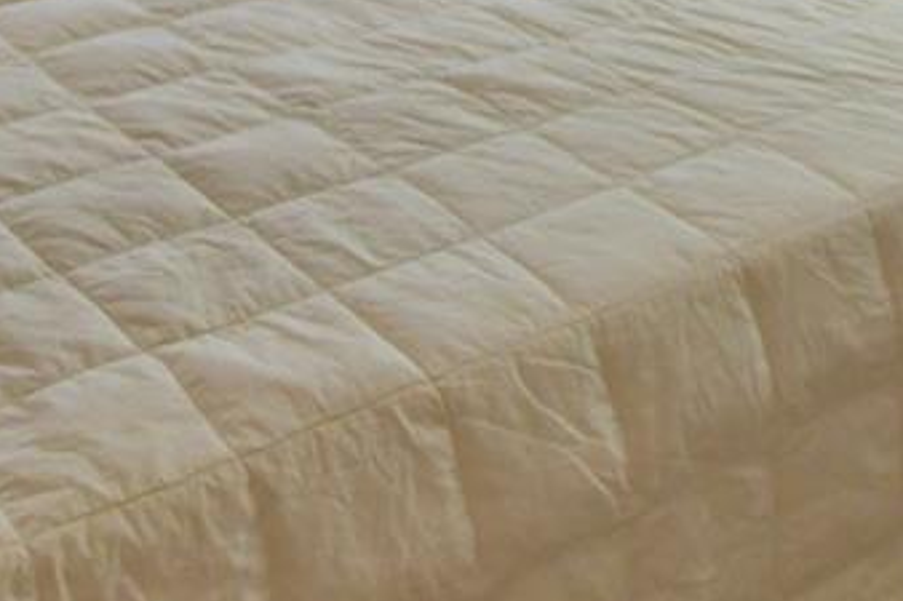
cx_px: 462
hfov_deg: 28.5
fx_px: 1780
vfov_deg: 14.6
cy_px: -712
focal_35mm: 71
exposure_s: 1/30
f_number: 4.5
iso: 450
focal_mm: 10
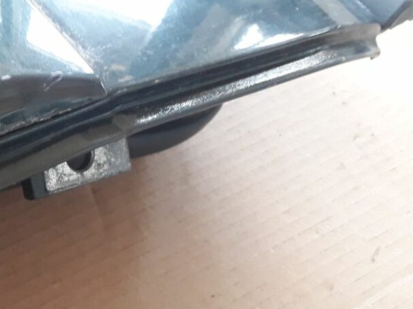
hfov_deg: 28.3
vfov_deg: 23.5
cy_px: 221
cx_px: -45
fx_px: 739
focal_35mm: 62
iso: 200
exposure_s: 1/20
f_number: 1.9
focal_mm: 3.6
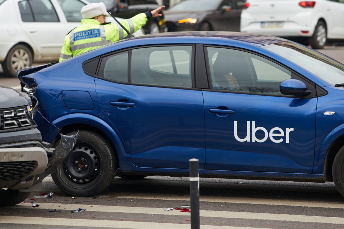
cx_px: 172
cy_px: 114
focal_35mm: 190
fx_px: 1816
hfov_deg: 10.8
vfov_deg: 7.2
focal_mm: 190
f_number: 4.5
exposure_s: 1/250
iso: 100
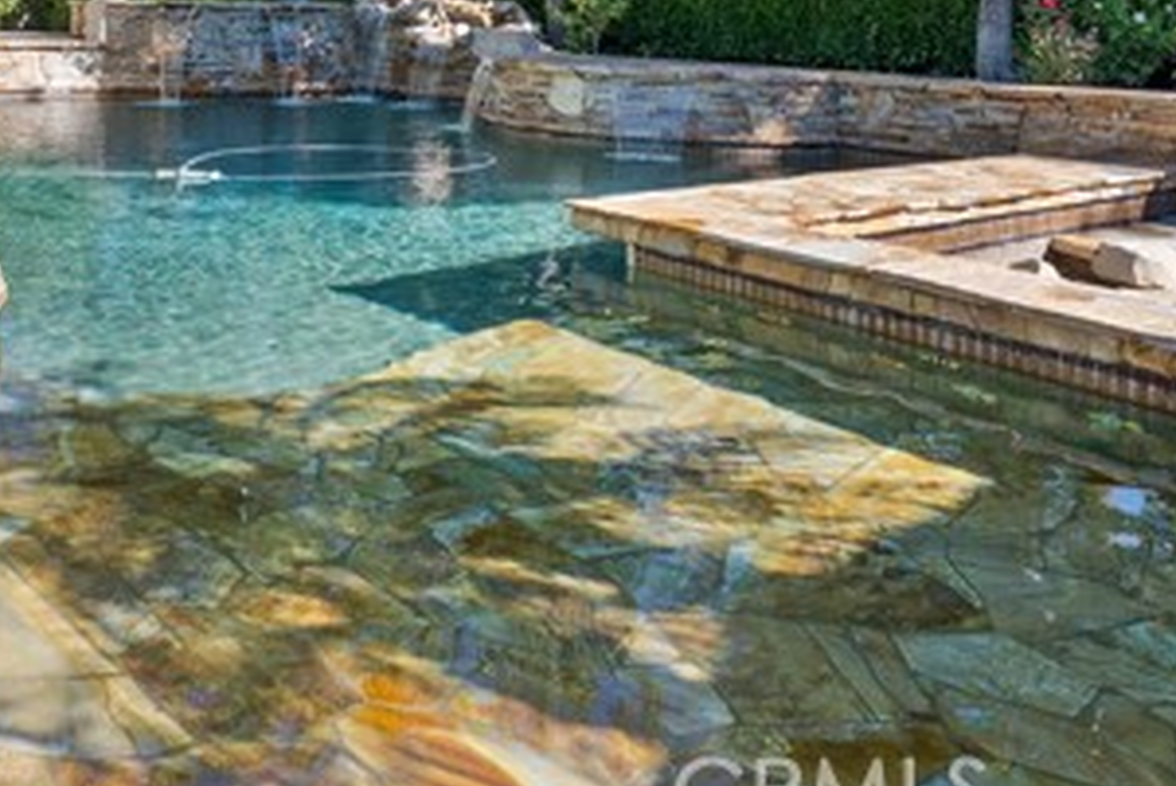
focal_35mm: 34
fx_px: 1111
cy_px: 14
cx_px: 324
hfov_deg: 53.7
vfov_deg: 35.5
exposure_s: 1/25
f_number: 9
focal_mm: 16
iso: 100
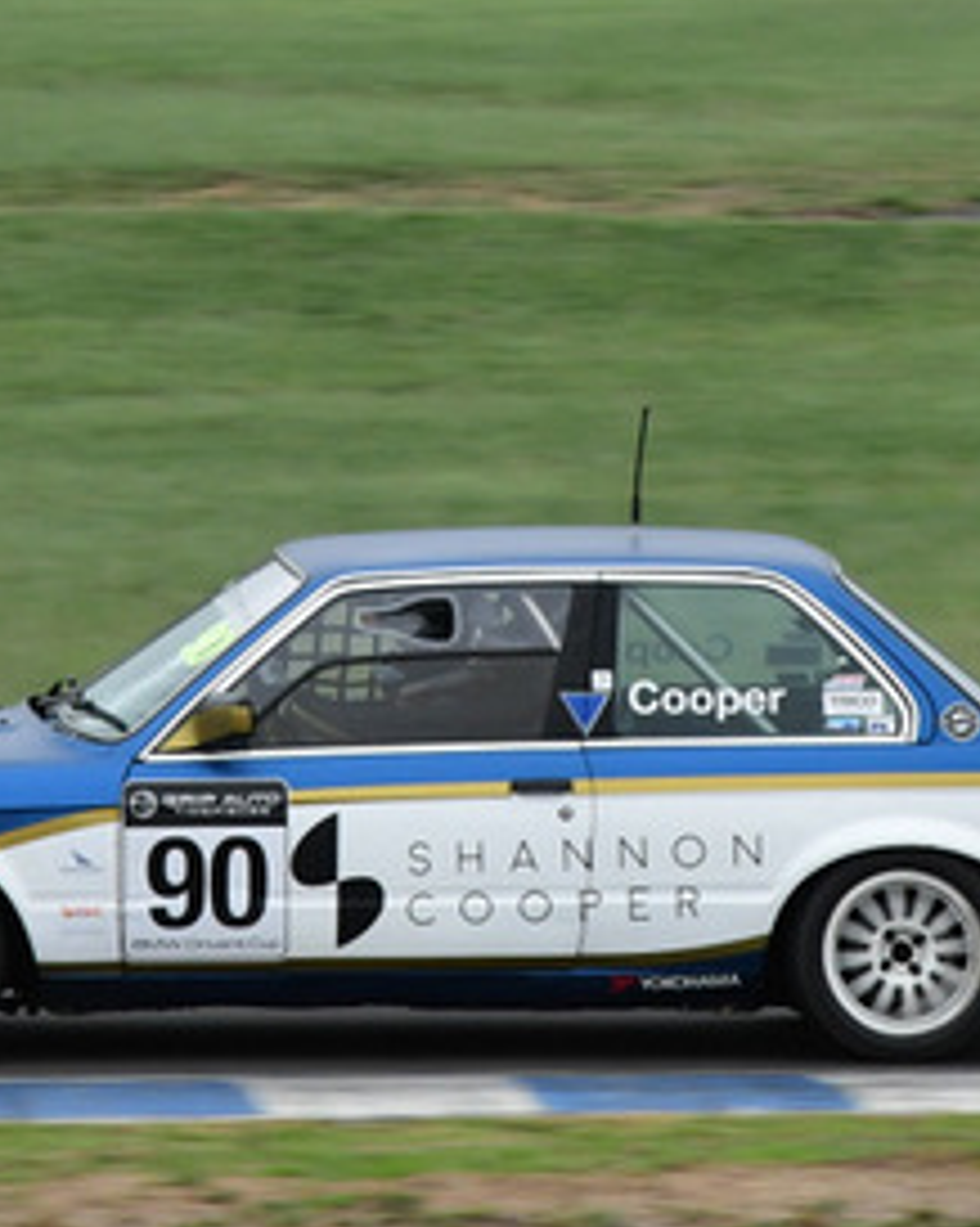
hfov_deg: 4.7
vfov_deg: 5.9
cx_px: 409
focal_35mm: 330
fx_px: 11978
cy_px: 112
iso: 1600
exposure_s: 1/320
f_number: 11
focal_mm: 80
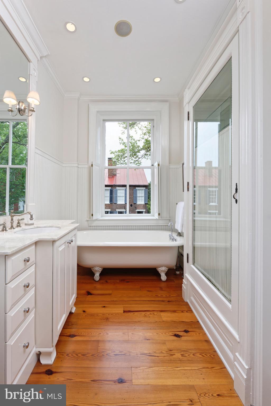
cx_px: 136
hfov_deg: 77.4
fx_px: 169
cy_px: 203
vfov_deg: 100.4
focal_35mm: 15
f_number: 18
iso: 250
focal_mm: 15
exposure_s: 1/25
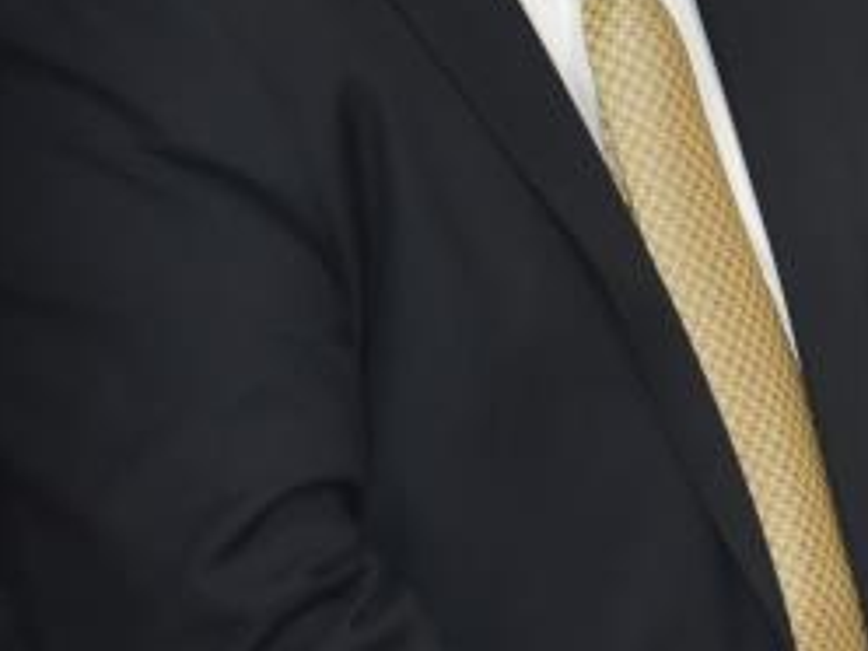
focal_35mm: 298
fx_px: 7472
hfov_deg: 6.5
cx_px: 1498
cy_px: 2
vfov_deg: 5.0
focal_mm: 50
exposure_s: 1/100
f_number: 5.6
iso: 1600
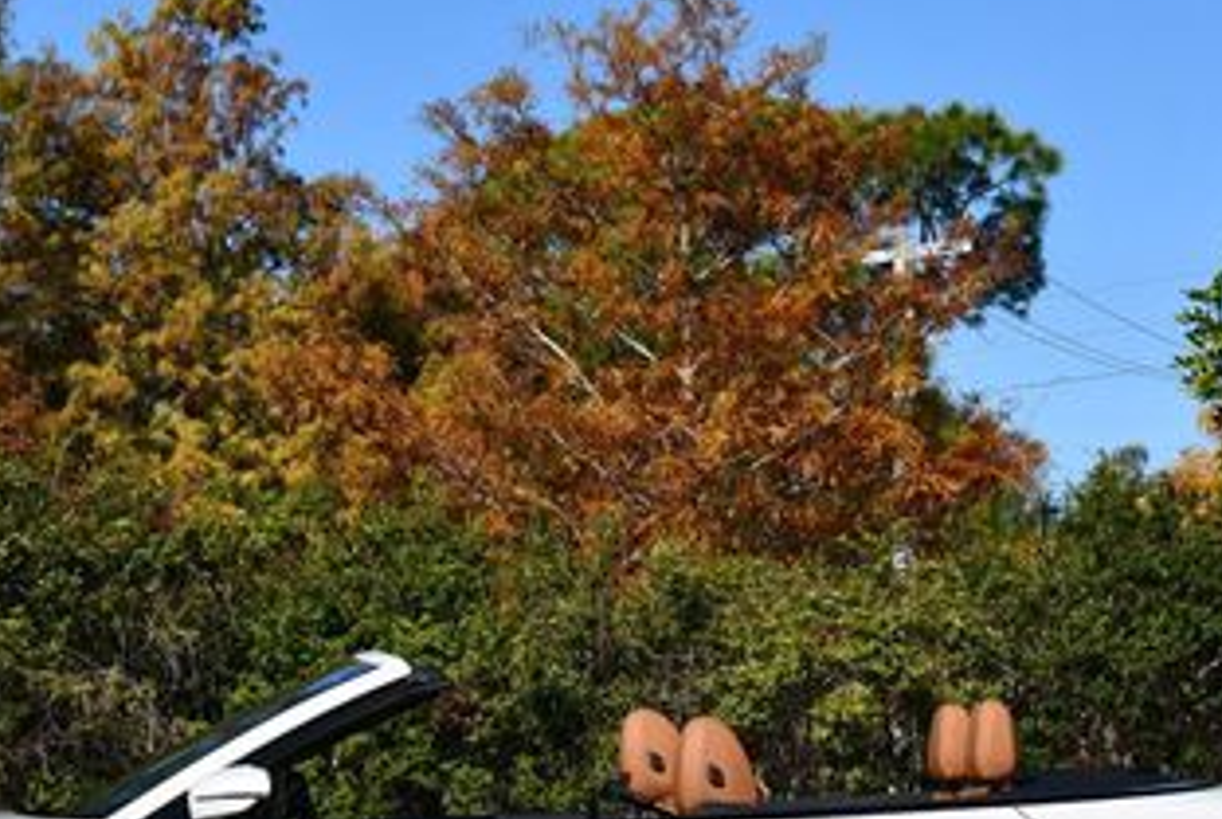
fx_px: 4181
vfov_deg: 11.1
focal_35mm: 123
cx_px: 486
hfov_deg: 16.6
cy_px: 650
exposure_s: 1/400
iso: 100
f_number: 10
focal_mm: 30
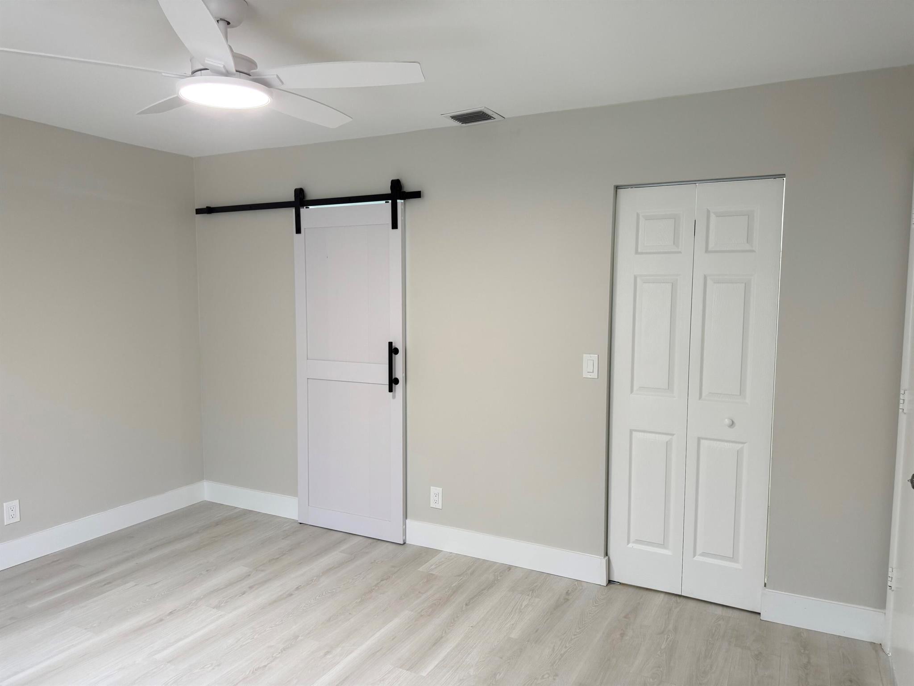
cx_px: 457
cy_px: 343
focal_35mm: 24
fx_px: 634
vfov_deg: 56.8
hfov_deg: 71.6
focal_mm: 6.76
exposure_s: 1/120
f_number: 1.78
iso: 160
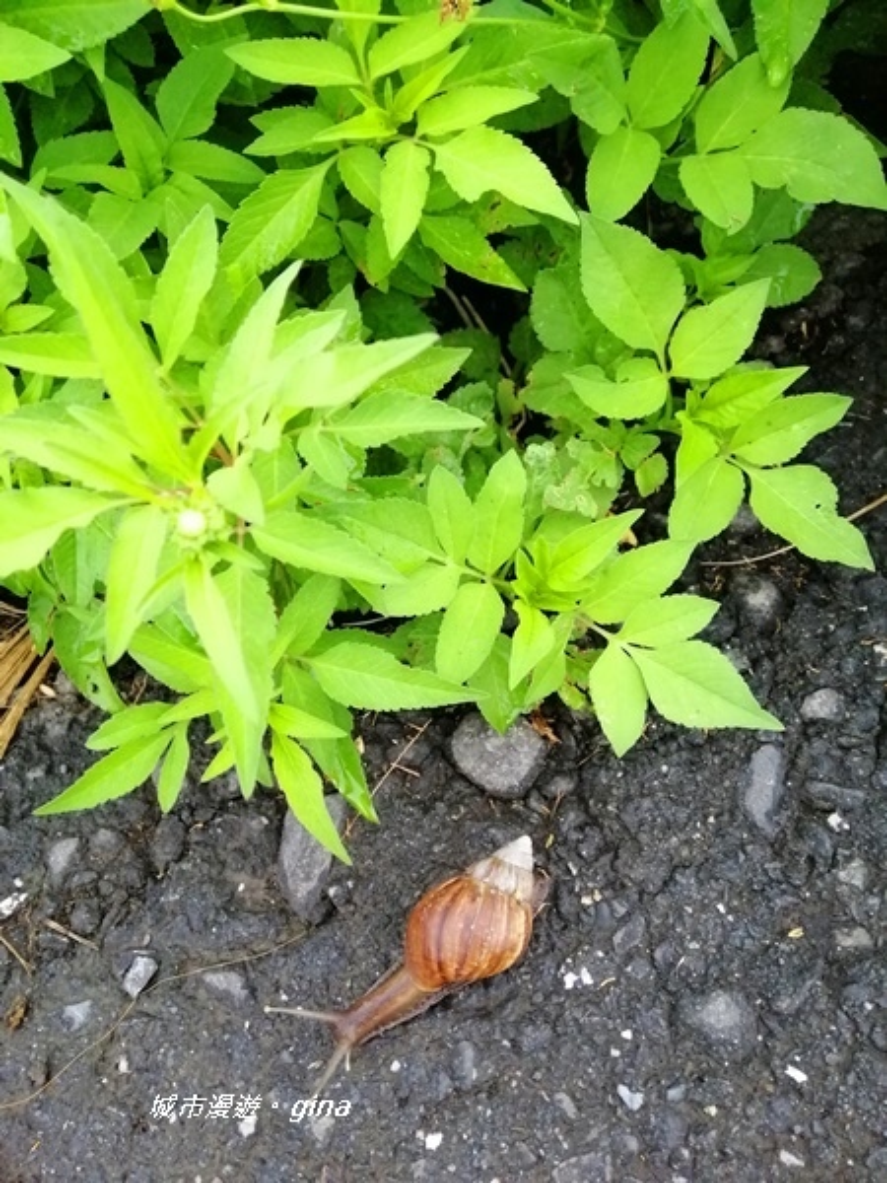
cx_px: 444
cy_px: 592
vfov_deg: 67.3
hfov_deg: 53.1
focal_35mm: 26
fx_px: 888
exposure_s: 1/120
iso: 500
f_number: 2.2
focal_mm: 3.81
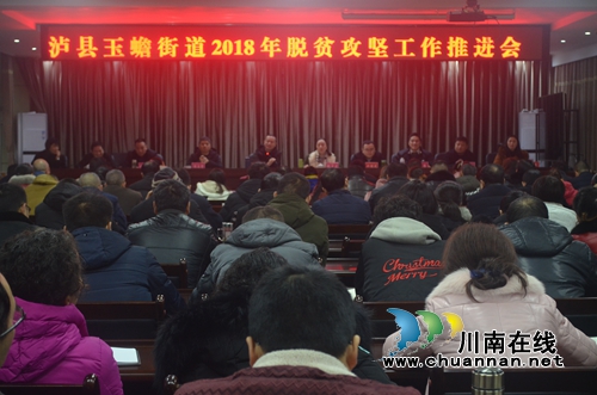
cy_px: 198
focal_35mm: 63
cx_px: 298
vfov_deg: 21.5
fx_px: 1042
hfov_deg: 32.0
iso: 1000
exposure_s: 1/30
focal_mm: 42
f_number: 5.3
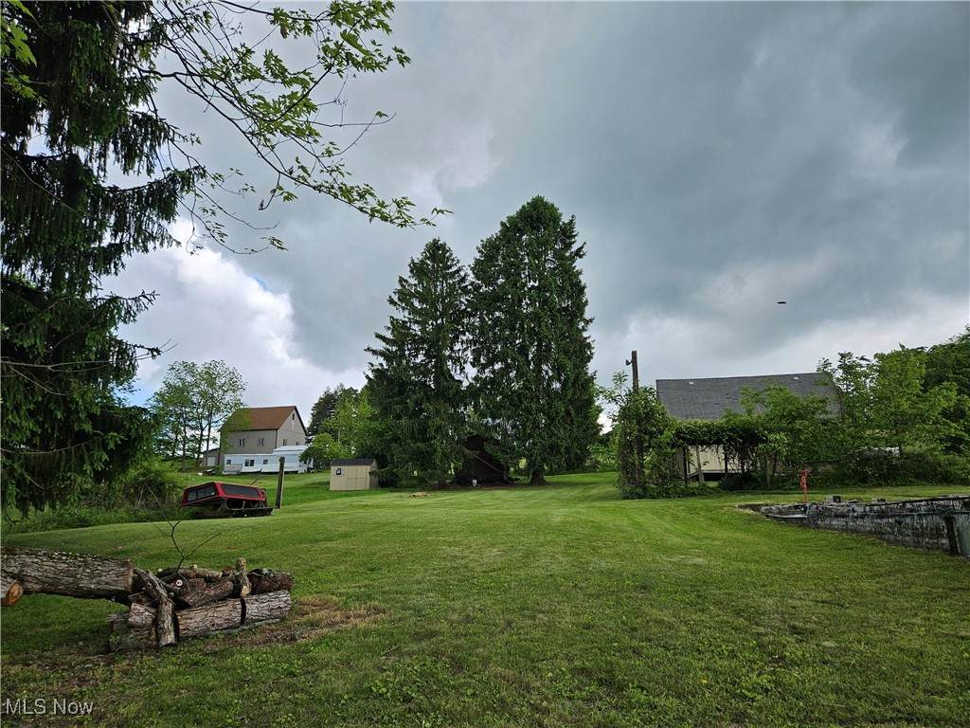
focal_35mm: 23
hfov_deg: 73.9
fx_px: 644
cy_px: 364
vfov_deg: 58.9
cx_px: 485
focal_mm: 5.4
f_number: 1.8
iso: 25
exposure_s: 1/907
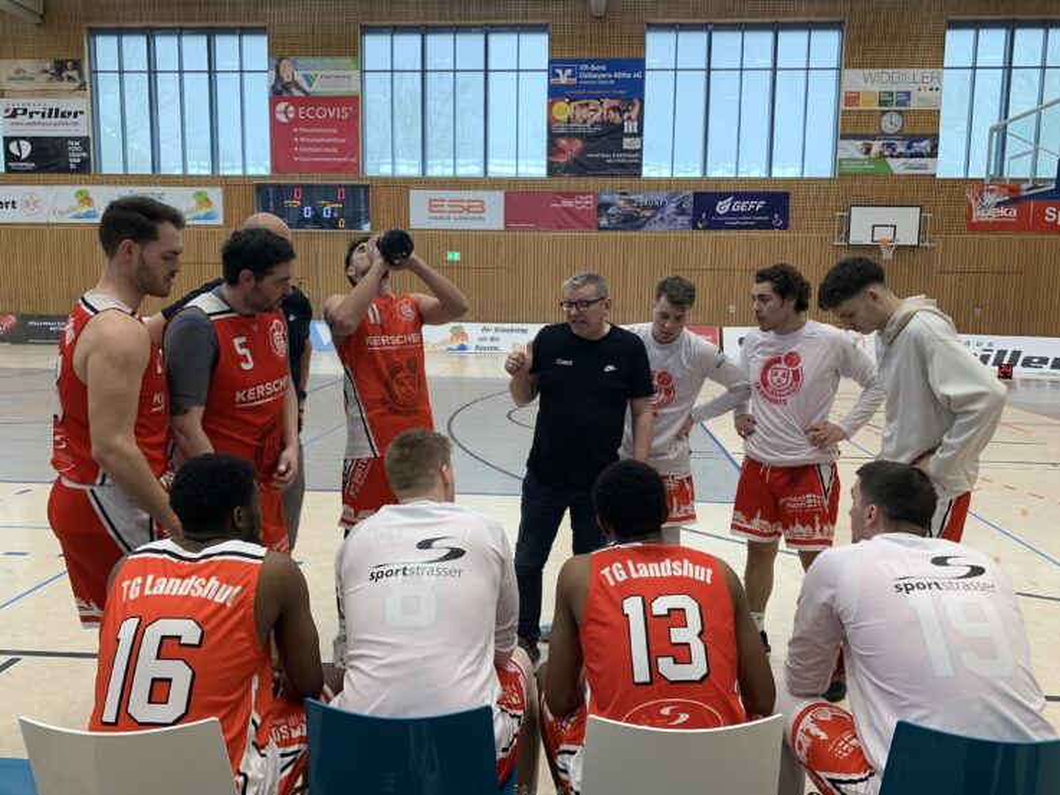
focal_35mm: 26
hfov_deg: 67.3
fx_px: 796
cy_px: 398
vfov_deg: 53.1
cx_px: 530
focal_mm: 4.25
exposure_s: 1/101
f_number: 1.8
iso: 100
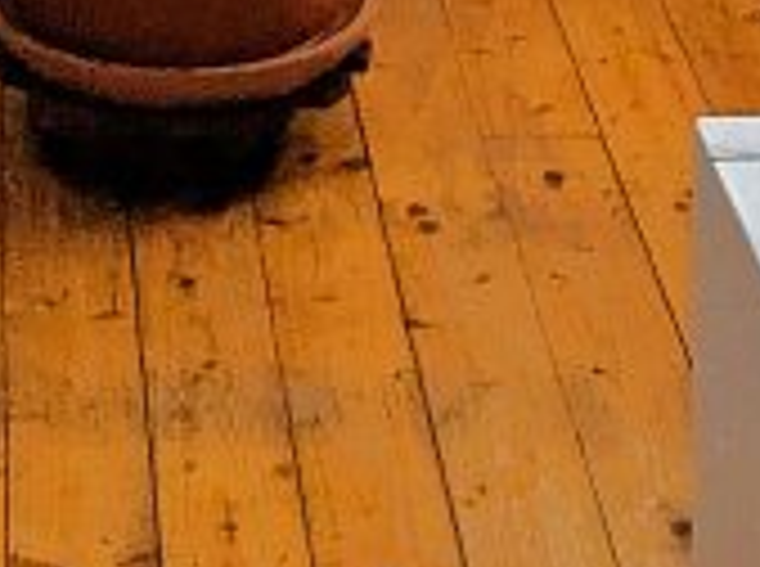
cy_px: -1053
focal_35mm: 164
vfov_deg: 7.9
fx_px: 3593
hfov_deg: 12.1
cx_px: 238
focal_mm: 4.38
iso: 65
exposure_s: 1/3344
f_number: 1.73
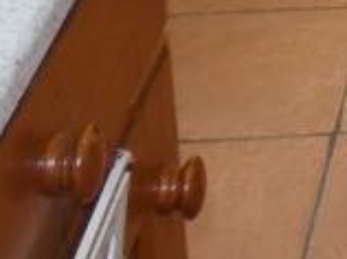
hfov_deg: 9.1
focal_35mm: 195
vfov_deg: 6.8
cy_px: -547
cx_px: 841
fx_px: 1952
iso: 400
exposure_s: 1/60
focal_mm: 5.3
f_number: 3.3
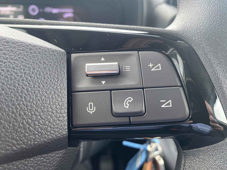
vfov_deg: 53.1
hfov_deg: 67.3
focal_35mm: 26
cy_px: 85
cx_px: 114
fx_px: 171
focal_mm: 4.25
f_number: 1.8
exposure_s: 1/60
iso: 125
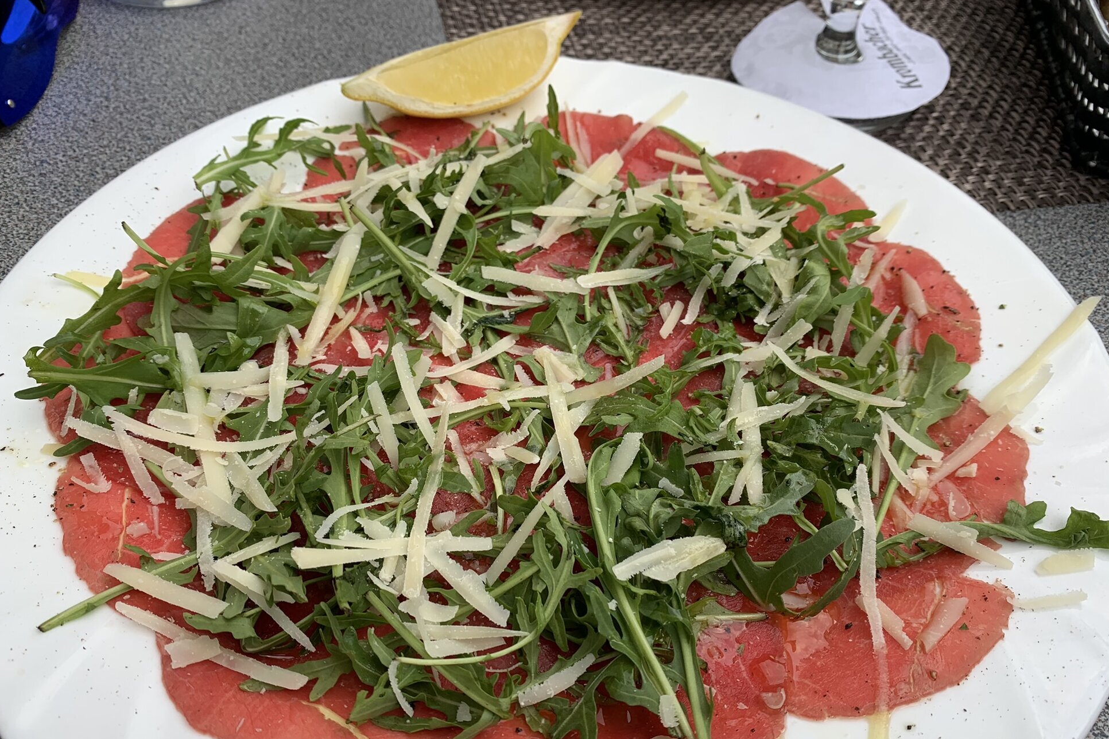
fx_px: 862
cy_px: 428
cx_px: 542
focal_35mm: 28
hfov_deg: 65.5
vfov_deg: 46.2
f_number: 1.8
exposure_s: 1/351
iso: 25
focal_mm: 4.25
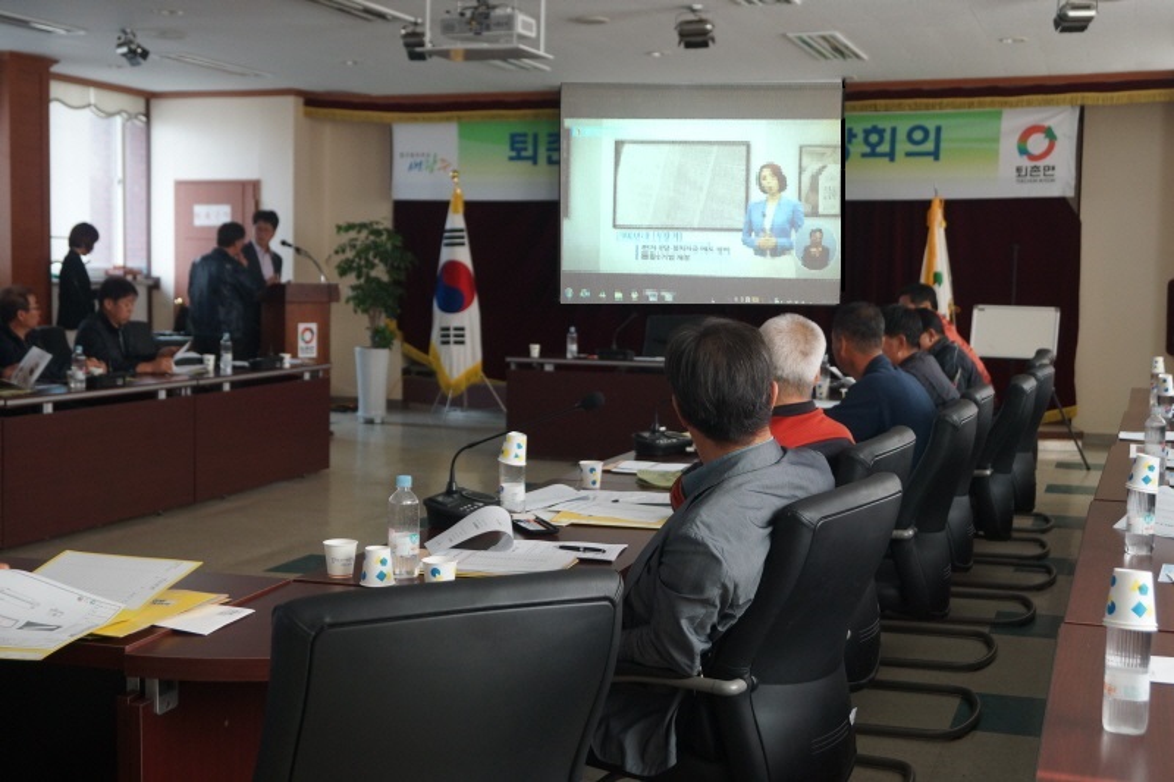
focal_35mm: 45
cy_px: 391
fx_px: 1467
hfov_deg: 43.6
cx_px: 587
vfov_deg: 29.9
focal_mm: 30
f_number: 4.5
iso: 500
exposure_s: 1/60
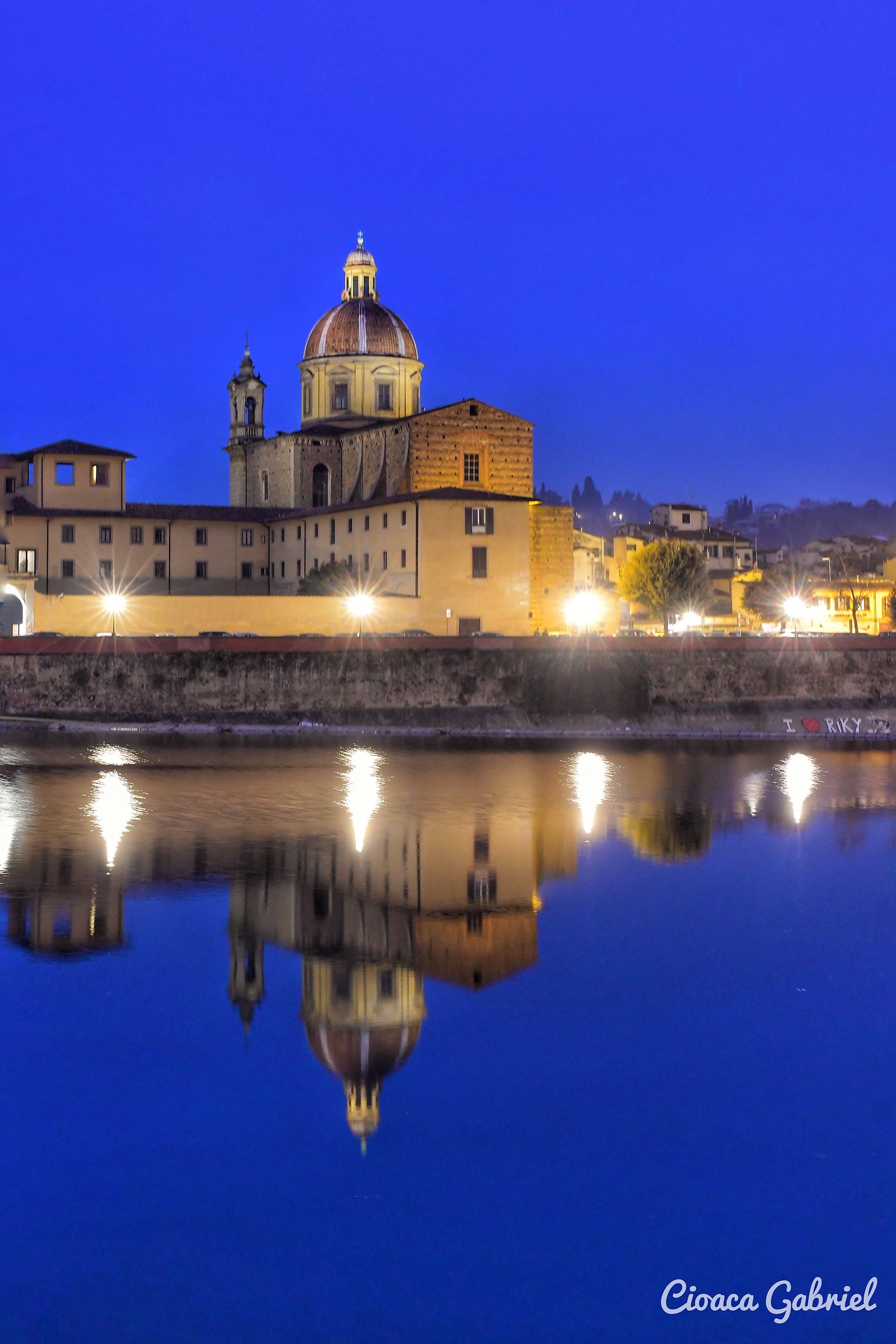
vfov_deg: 37.9
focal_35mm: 52
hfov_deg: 25.8
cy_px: 672
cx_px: 448
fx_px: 1960
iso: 1600
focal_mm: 35
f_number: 11
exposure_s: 2
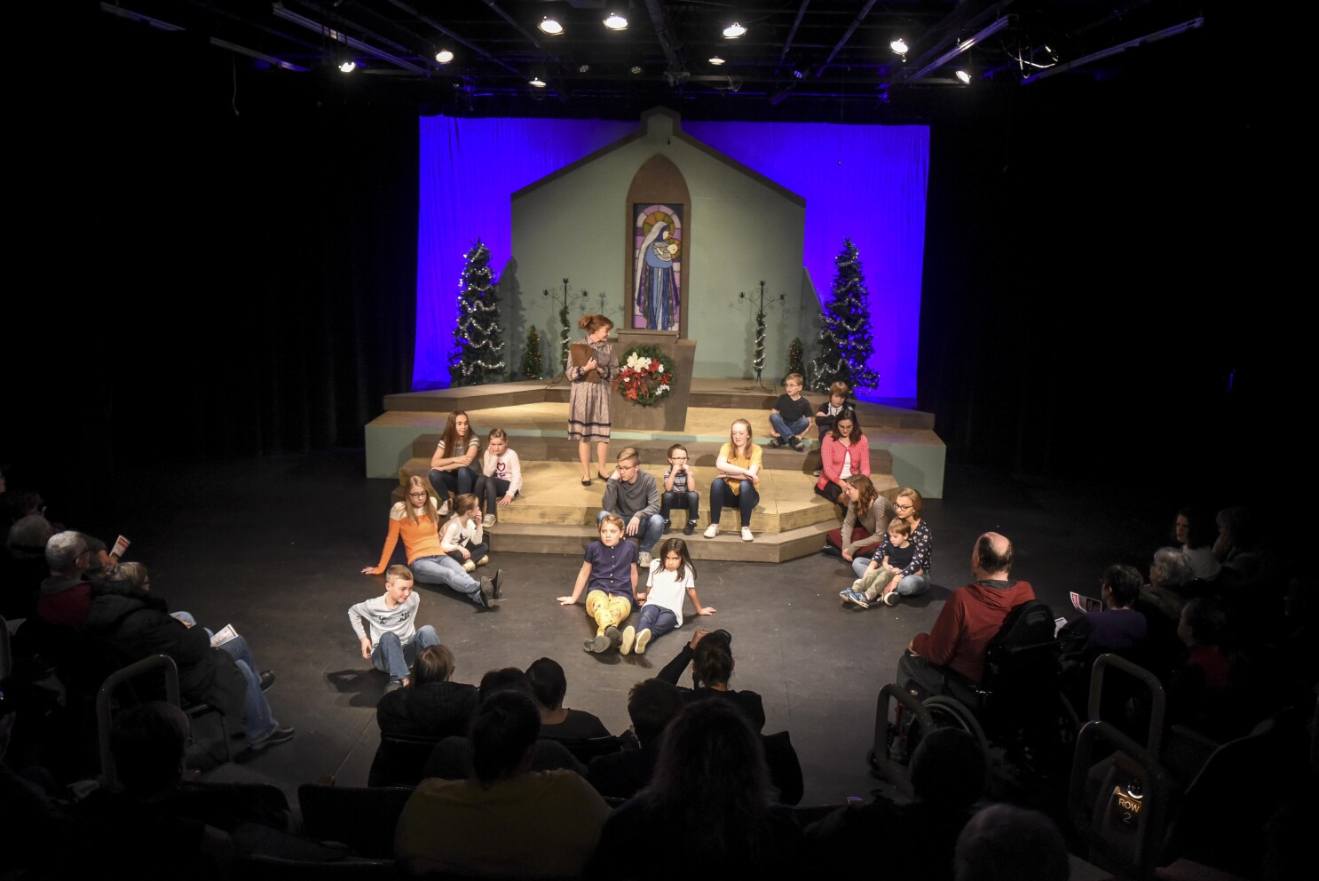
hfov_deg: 55.8
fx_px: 1246
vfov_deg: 38.9
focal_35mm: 34
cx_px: 660
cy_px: 440
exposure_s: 1/400
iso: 3200
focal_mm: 34
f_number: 2.8
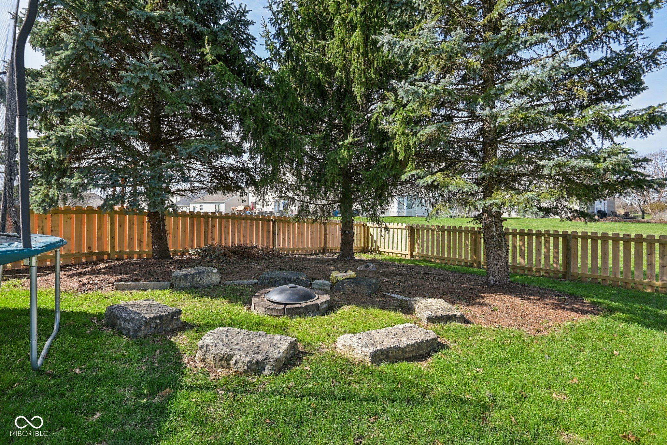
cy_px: 222
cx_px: 334
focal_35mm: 16
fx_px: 296
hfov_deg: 96.7
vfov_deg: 73.7
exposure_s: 1/100
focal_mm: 16
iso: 100
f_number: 8
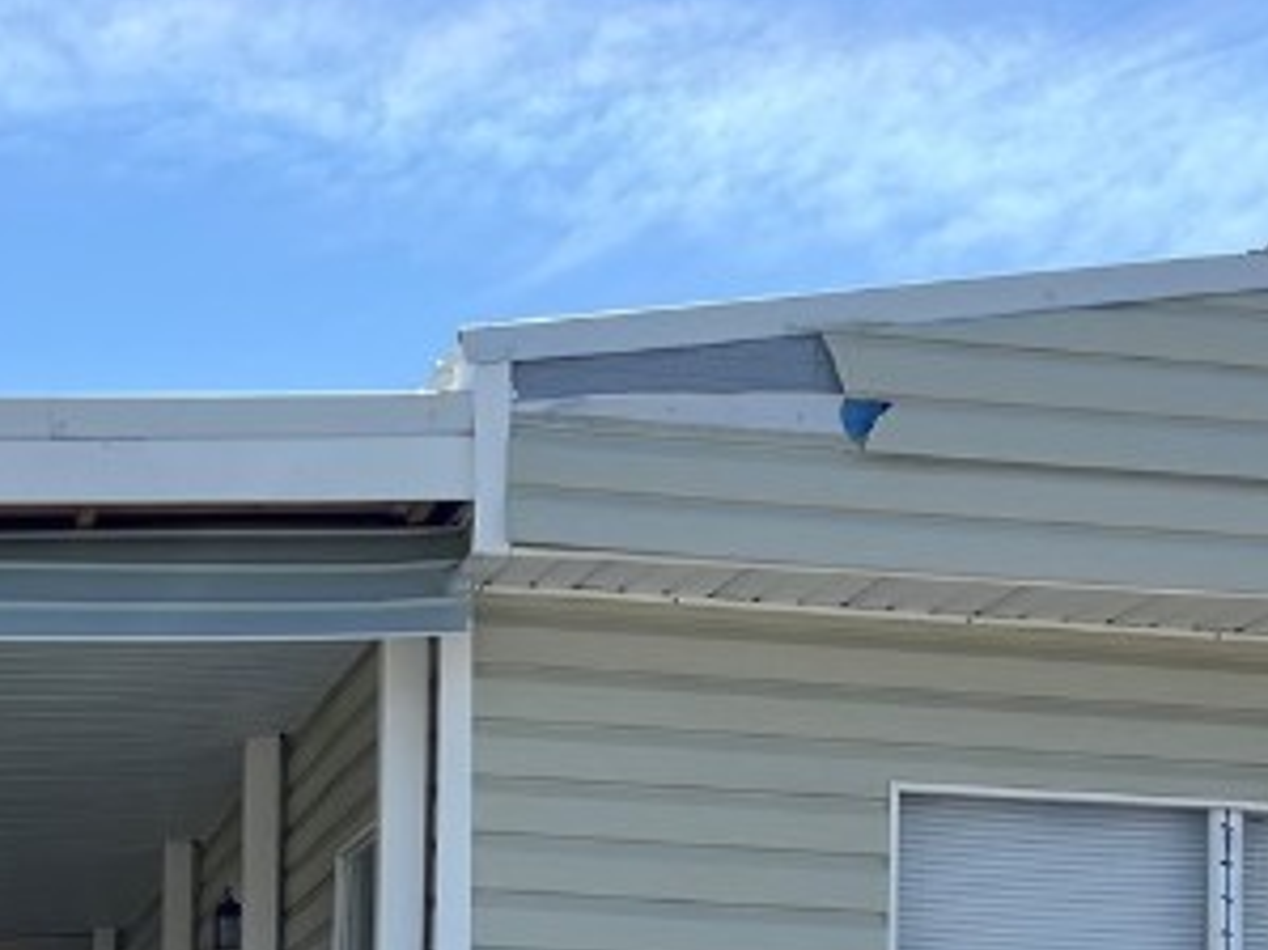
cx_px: 356
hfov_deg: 21.9
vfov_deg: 16.2
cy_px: 984
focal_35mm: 89
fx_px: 3259
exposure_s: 1/4831
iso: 50
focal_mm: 5.7
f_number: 1.5
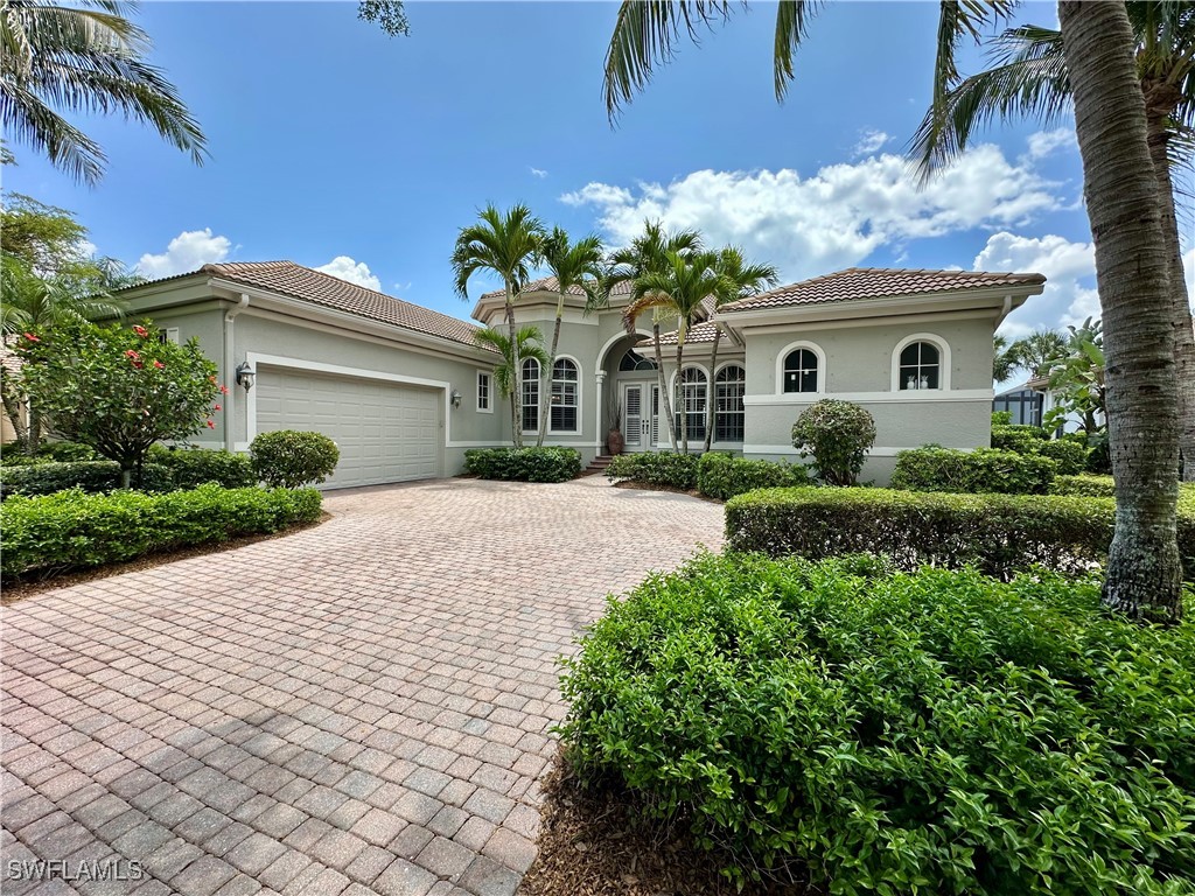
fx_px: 483
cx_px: 598
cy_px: 448
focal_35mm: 14
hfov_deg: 102.1
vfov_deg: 85.7
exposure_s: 1/1024
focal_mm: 2.22
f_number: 2.2
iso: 40
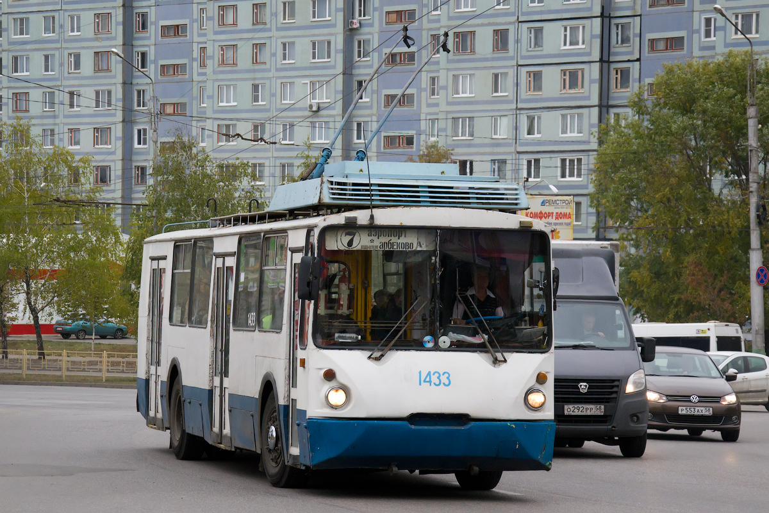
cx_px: 384
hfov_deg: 18.2
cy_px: 256
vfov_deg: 12.2
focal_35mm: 112
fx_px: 2403
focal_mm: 75
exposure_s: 1/640
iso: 400
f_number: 5.6
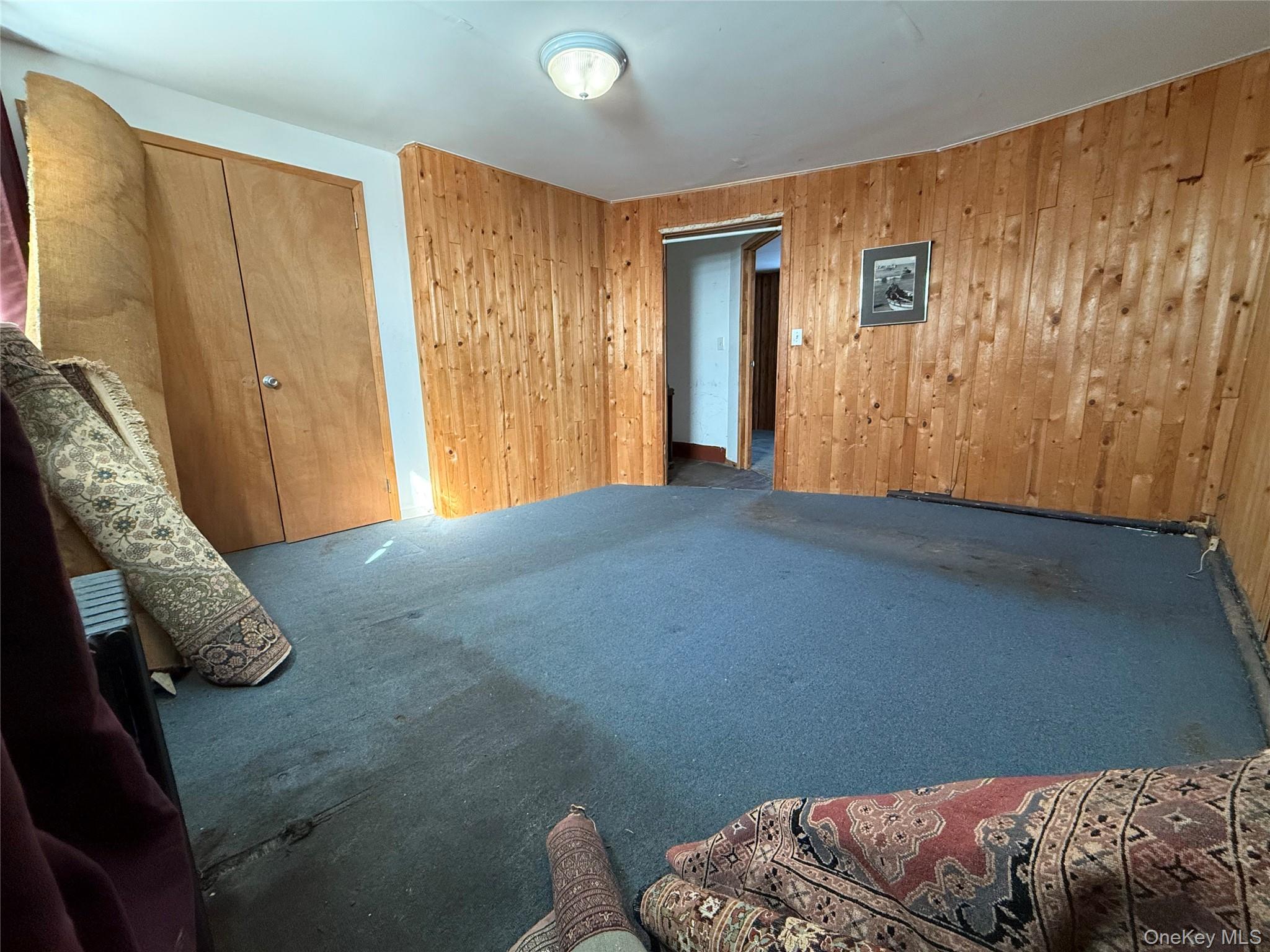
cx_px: 635
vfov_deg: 85.7
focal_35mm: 14
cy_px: 476
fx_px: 514
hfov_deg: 102.1
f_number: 2.2
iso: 400
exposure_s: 1/60
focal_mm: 2.22
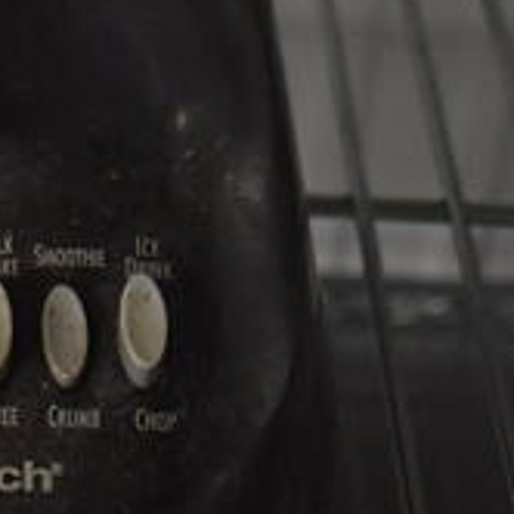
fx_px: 2117
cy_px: -587
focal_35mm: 126
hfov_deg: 13.3
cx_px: -158
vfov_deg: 12.0
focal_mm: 18
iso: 1600
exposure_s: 1/125
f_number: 3.5
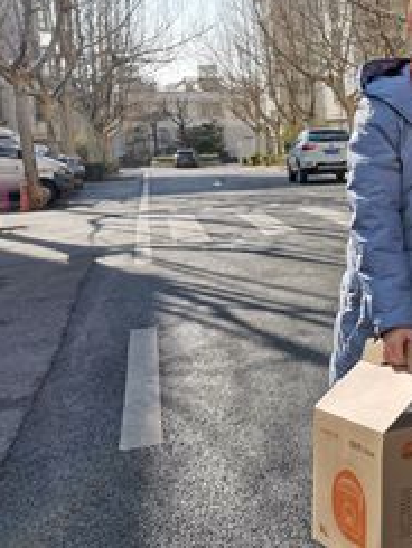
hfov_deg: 24.4
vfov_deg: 36.0
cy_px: 218
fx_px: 840
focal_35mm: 53
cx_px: 522
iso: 50
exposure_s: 1/962
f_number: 1.8
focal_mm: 4.75
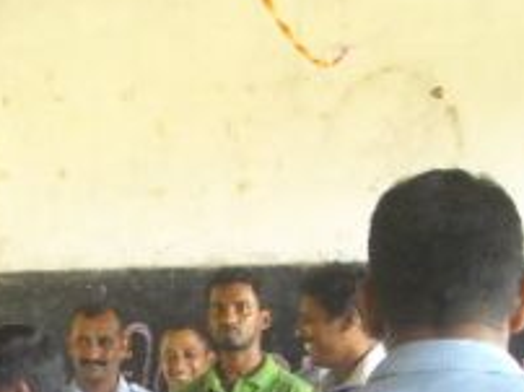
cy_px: 519
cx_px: 13
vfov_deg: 13.6
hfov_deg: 18.5
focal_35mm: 104
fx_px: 1572
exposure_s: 1/40
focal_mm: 5.7
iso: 400
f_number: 2.8
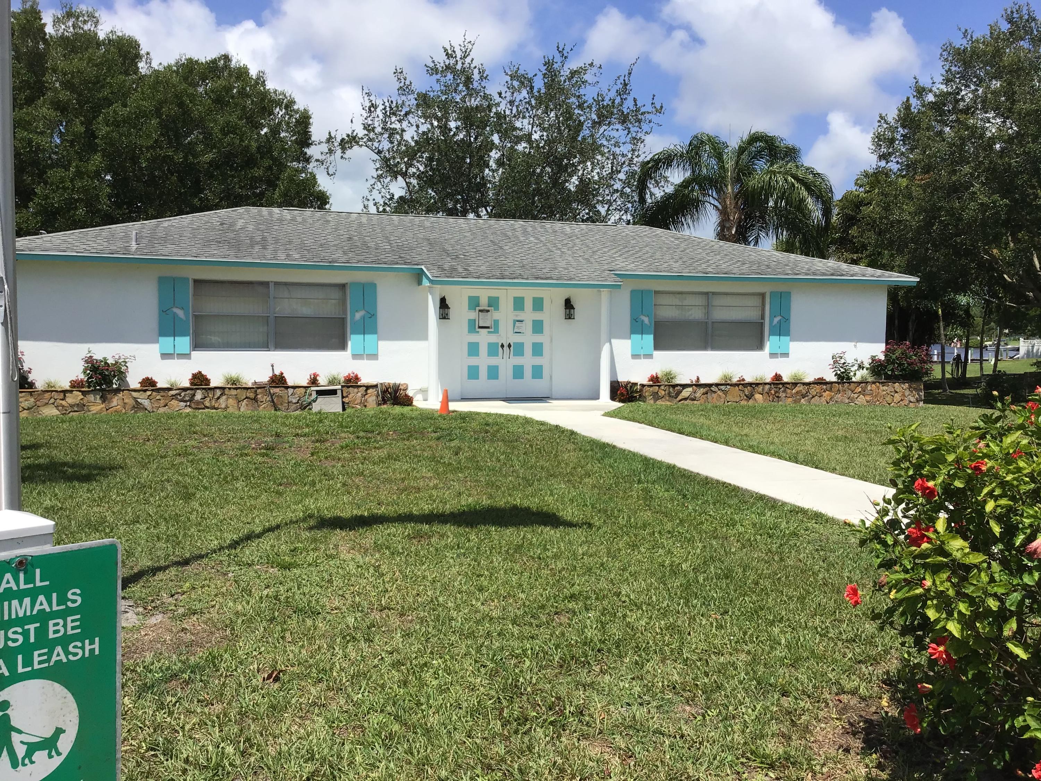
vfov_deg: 45.4
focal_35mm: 31
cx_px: 520
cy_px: 390
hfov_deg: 58.4
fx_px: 932
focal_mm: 3.3
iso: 25
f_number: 2.4
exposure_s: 1/1852
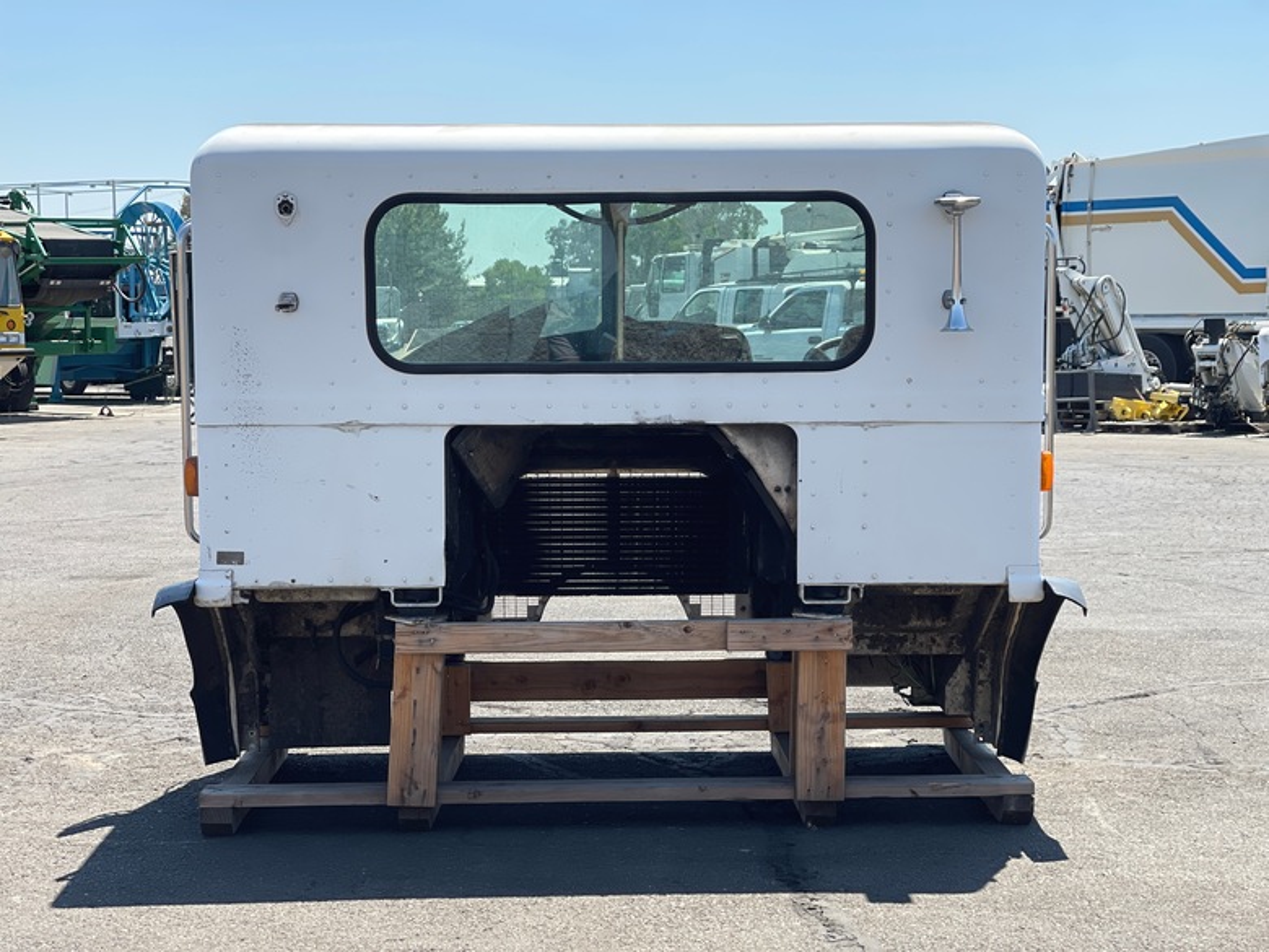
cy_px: 476
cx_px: 634
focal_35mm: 64
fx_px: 2346
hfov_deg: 30.3
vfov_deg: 22.9
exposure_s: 1/896
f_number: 2.2
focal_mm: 7.5
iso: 32
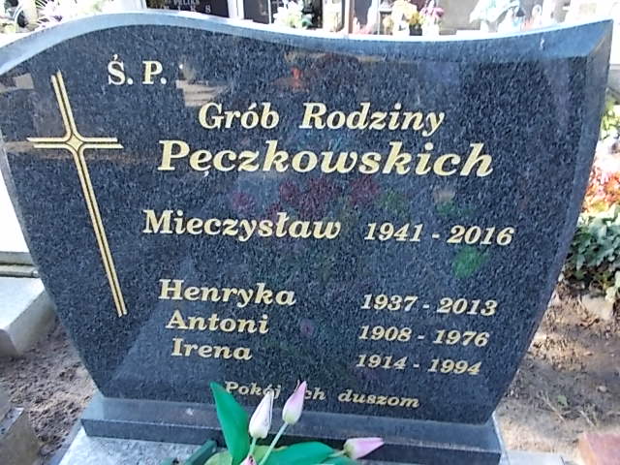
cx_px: 310
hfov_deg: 67.3
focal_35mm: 26
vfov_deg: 53.1
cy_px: 232
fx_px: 466
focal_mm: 4.6
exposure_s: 1/60
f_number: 3.2
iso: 80
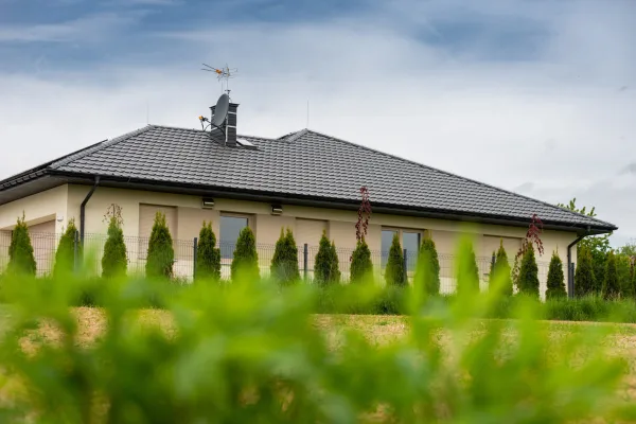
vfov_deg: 19.5
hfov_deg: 28.8
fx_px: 1237
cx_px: 318
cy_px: 212
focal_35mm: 70
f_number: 4.5
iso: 125
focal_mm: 70
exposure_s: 1/500
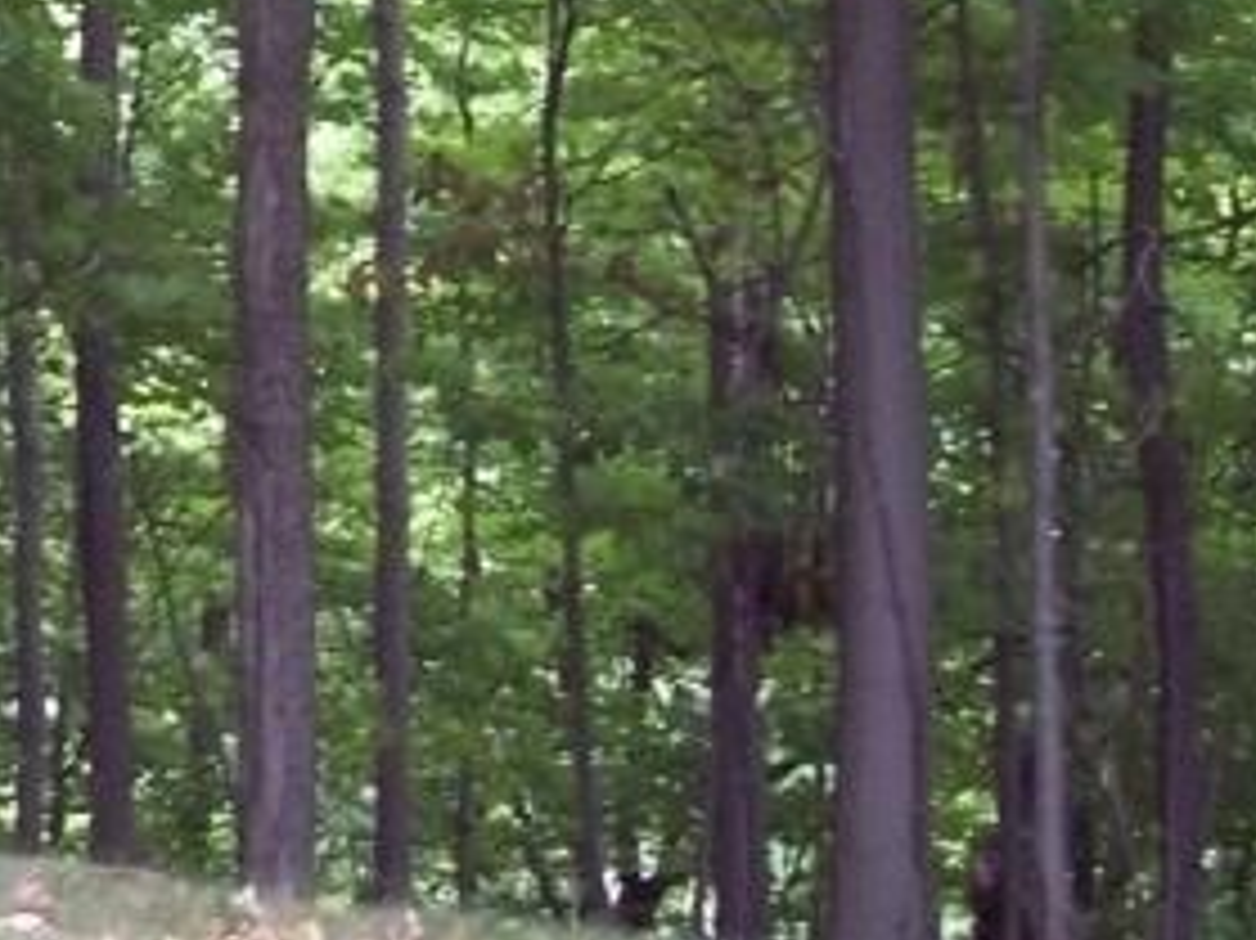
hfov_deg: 13.3
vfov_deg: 10.2
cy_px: -279
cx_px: -369
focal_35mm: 143
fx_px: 5186
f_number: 2.8
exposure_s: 1/60
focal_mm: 8
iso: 140
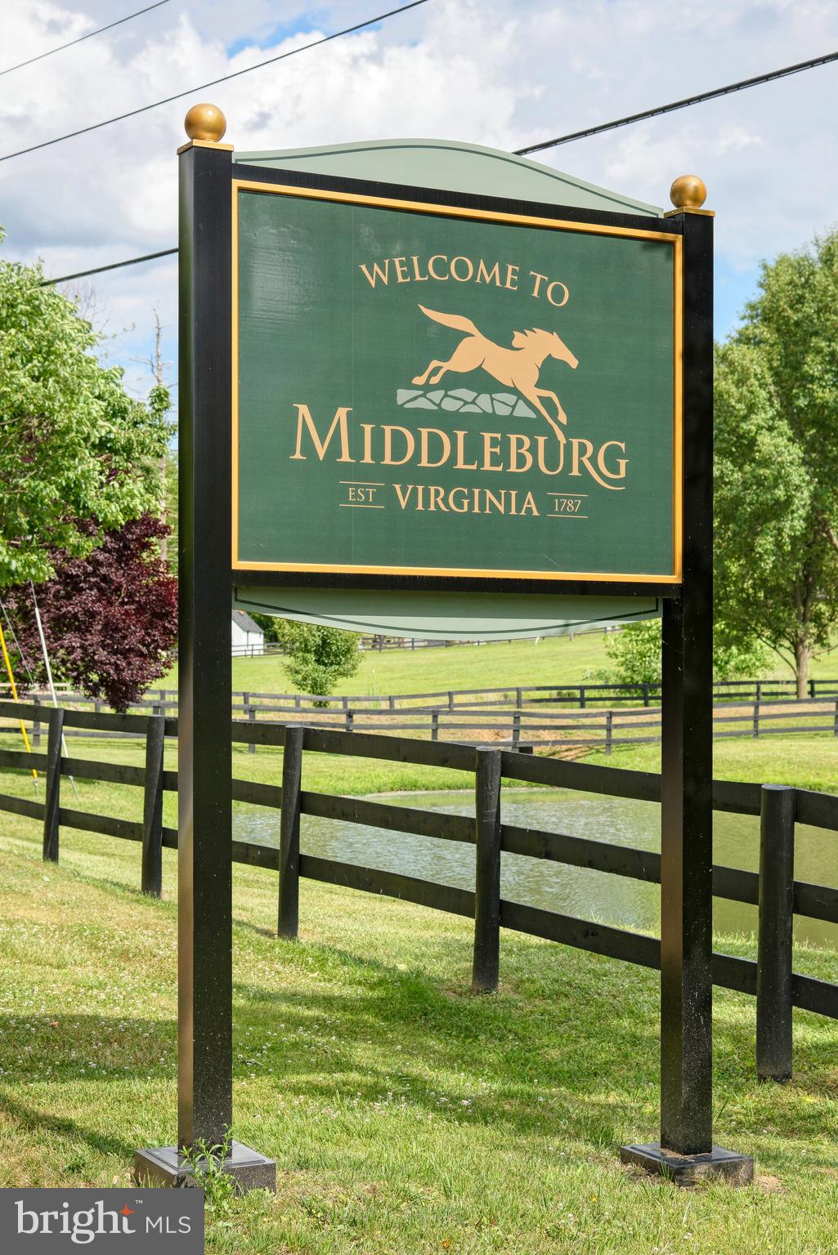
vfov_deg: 39.6
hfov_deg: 27.0
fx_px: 1745
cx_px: 419
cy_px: 628
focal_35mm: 50
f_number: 5.6
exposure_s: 1/640
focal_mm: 50
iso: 320
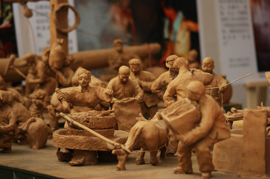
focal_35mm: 112
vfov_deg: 12.1
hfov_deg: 18.2
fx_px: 843
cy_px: 90
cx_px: 135
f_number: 4.5
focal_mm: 75
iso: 125
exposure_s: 1/125
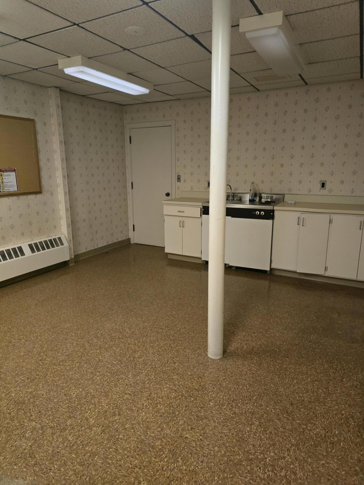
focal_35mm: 23
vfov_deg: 73.9
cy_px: 242
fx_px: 322
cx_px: 182
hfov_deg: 58.9
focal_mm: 6.3
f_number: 1.7
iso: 1000
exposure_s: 1/60
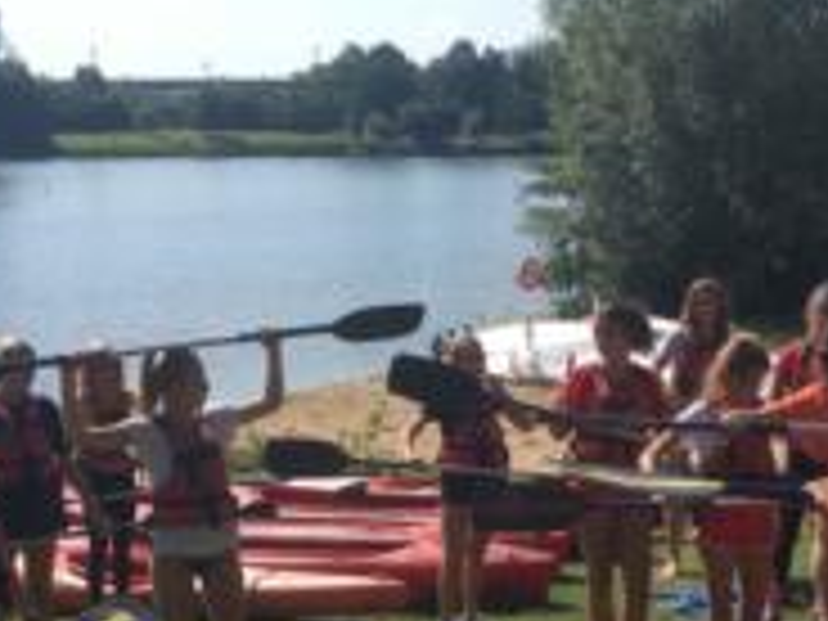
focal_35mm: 79
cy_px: 511
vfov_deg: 18.5
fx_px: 1890
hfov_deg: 24.7
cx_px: 486
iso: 25
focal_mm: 4.15
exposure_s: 1/1183
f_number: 2.2
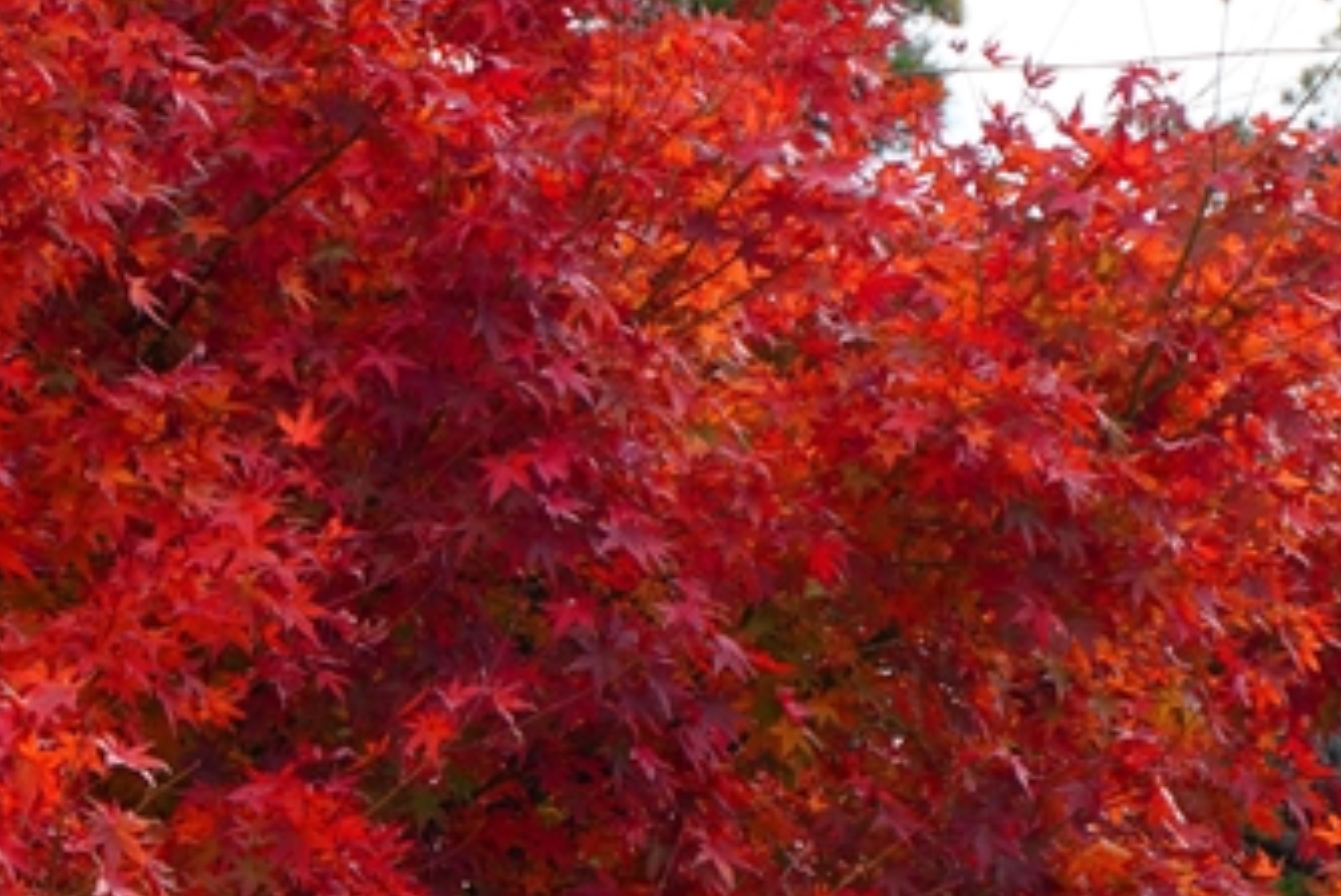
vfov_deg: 4.6
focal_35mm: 301
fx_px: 11218
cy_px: 1059
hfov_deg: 6.8
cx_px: 1345
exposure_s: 1/160
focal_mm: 83.9
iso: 100
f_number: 6.3
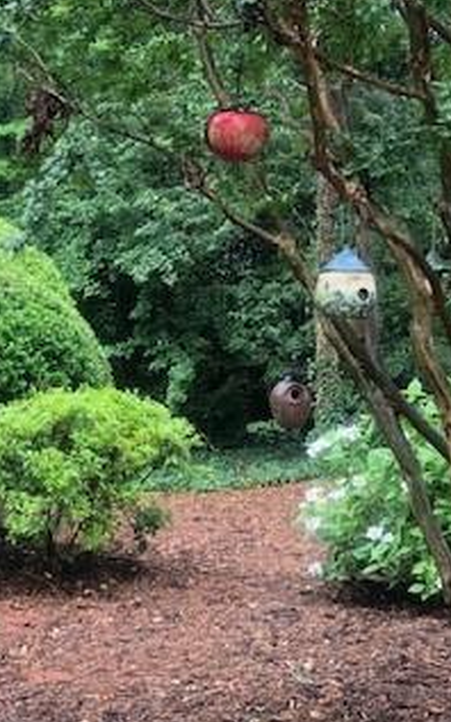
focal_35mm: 60
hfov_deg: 21.6
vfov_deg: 34.0
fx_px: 1180
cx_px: 280
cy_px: 335
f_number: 1.8
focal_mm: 3.99
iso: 64
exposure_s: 1/120
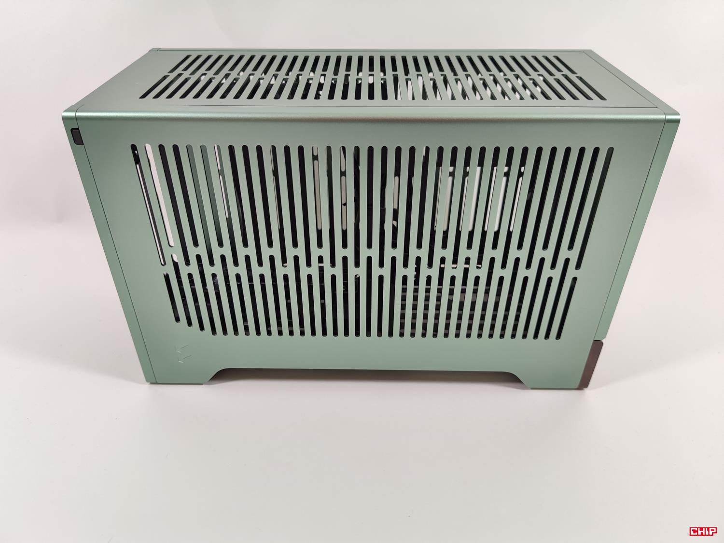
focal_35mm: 25
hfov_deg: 69.4
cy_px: 272
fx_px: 523
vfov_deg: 54.9
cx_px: 362
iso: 73
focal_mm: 6.78
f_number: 1.85
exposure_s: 1/100
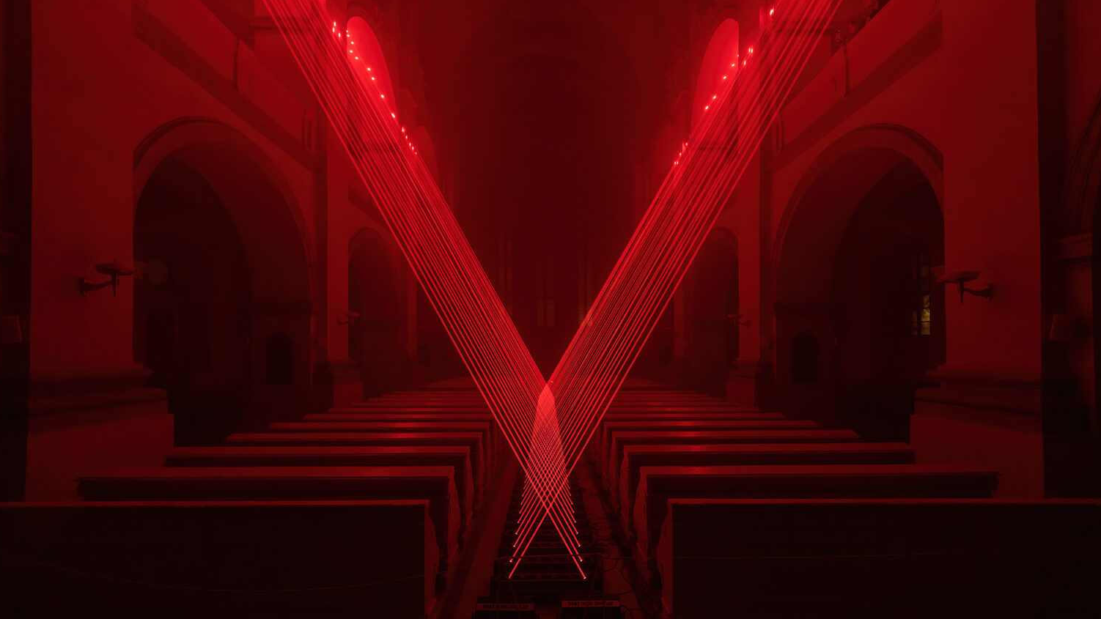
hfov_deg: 103.0
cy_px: 303
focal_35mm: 15
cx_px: 553
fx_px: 438
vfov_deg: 70.5
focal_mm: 14
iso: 3200
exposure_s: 1/100
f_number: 2.5
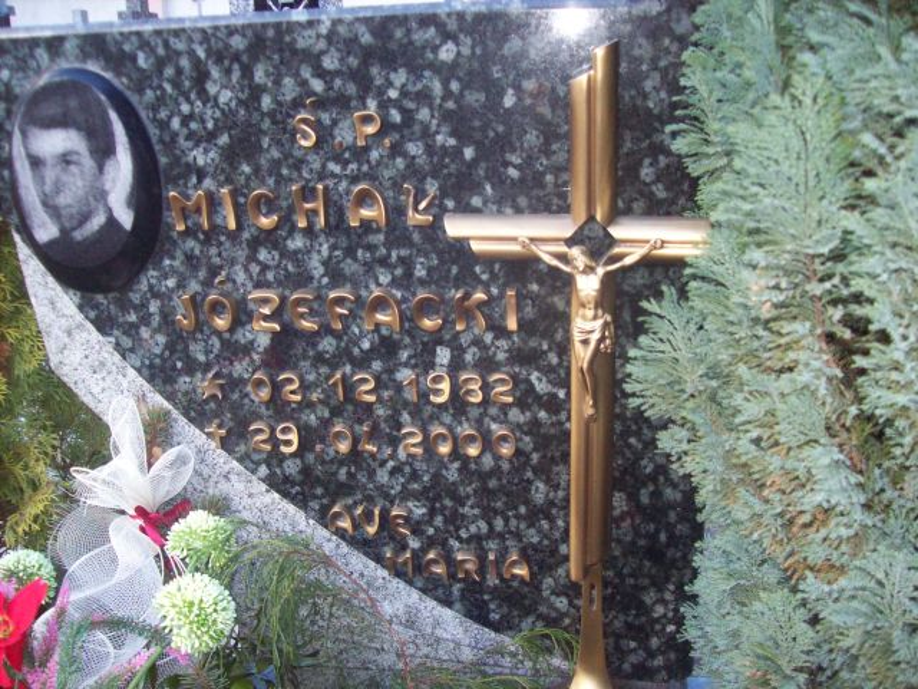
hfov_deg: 51.4
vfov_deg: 39.7
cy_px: 344
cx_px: 459
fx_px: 955
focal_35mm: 36
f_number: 2.7
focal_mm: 6
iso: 200
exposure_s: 1/64
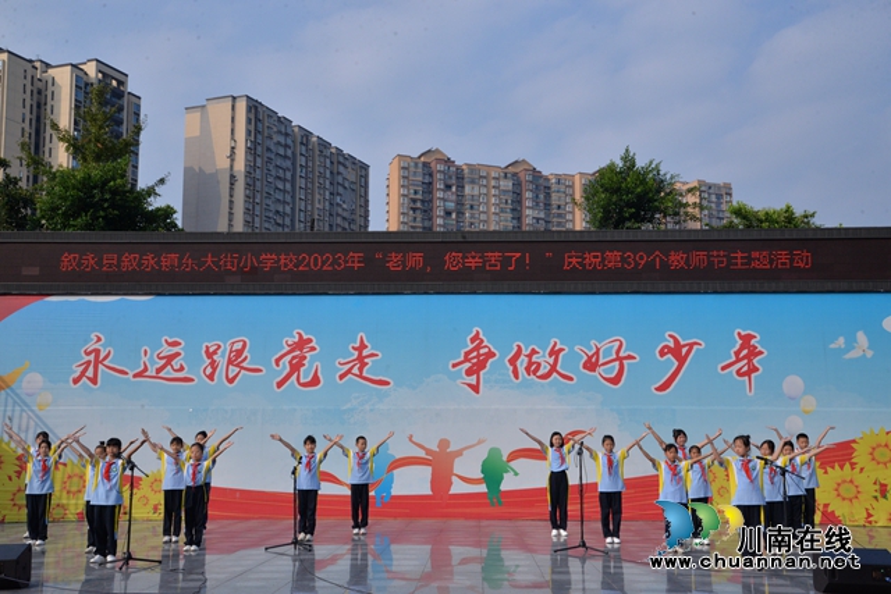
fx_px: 941
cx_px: 446
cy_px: 297
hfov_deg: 50.7
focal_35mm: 38
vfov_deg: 35.1
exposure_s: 1/1250
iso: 1250
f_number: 14
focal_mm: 38
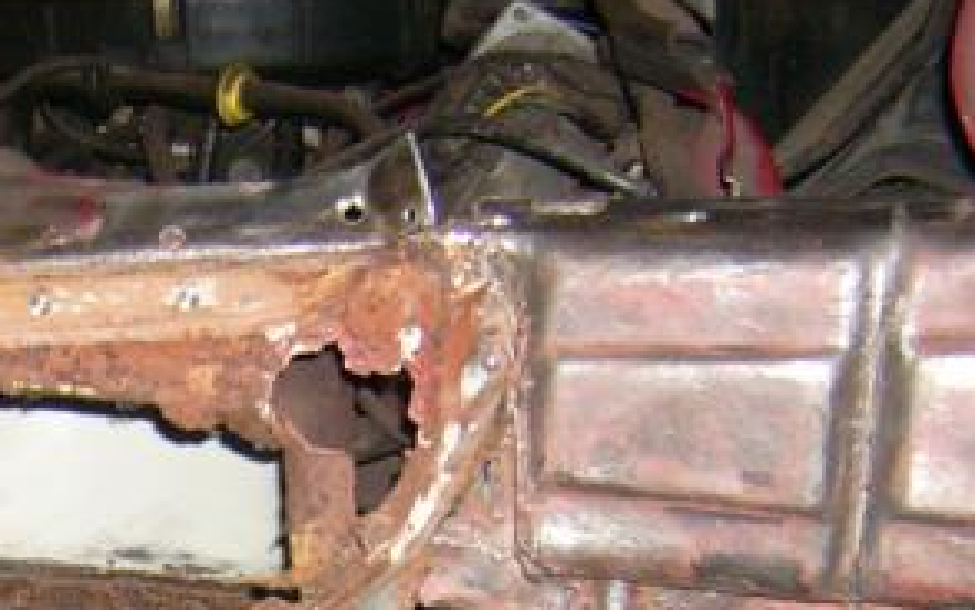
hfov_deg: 19.9
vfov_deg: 12.6
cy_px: 766
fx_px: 2685
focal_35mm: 101
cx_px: -27
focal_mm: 5.95
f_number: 2.8
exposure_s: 1/60
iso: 100
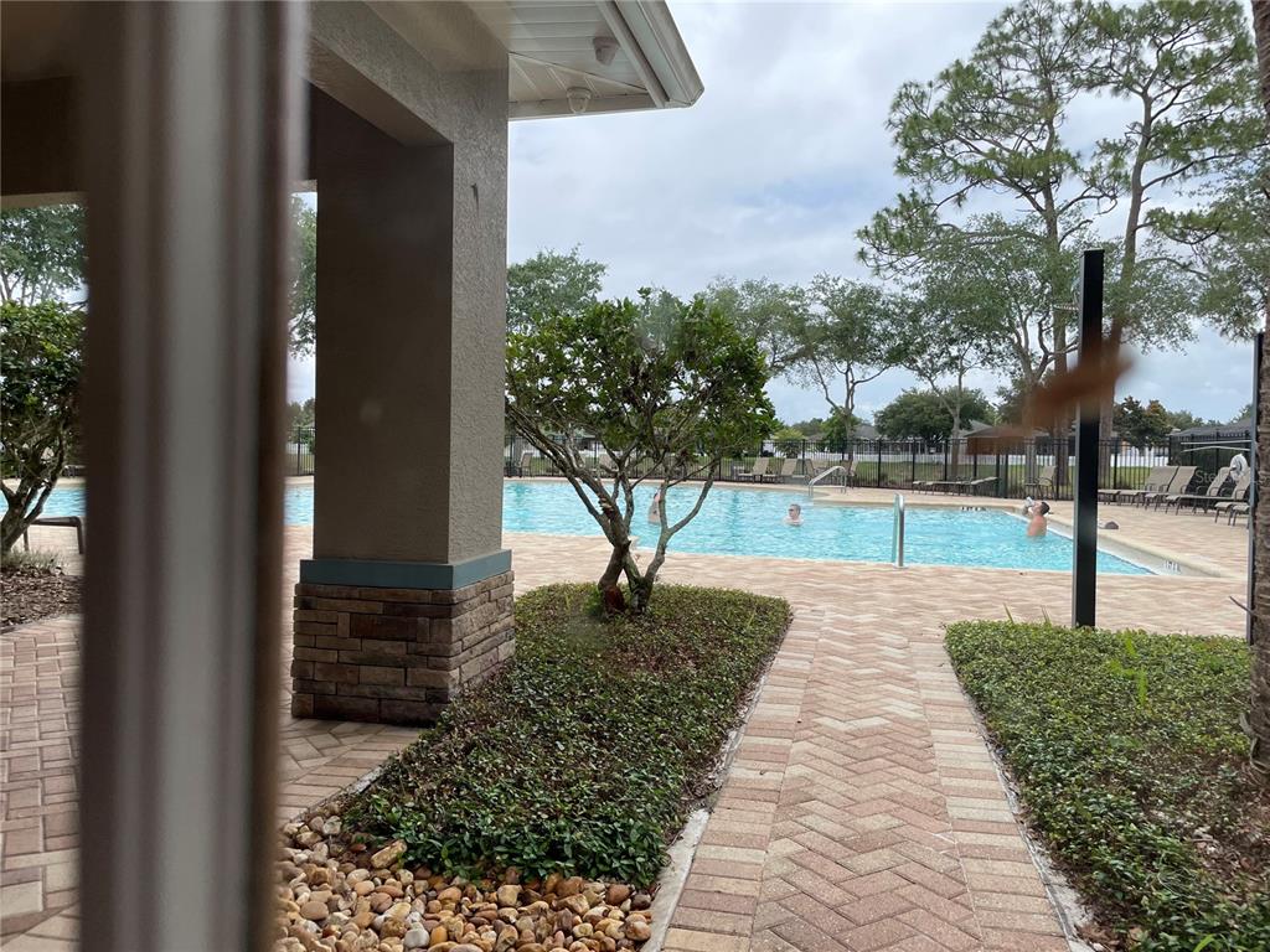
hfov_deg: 67.3
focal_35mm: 26
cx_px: 635
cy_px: 476
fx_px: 954
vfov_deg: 53.1
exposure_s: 1/2451
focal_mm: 4.2
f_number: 1.6
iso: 32
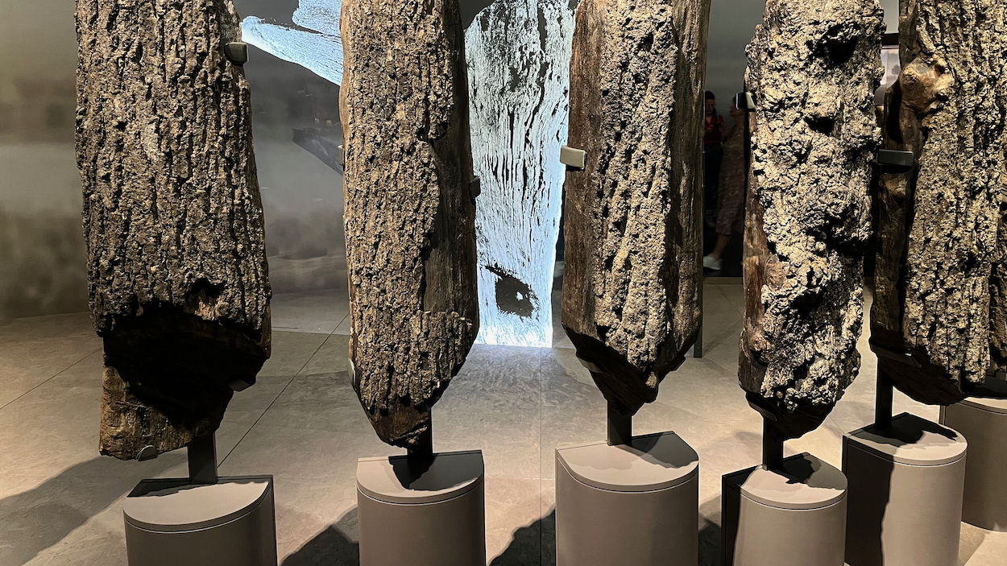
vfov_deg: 39.7
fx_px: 774
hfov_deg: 66.1
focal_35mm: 29
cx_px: 503
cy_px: 192
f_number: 1.6
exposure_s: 1/33
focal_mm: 5.1
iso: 640
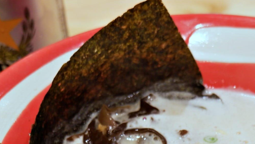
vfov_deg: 14.1
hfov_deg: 26.1
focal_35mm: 81
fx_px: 548
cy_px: 203
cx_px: 167
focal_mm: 20.9
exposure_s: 1/30
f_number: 4.2
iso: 640
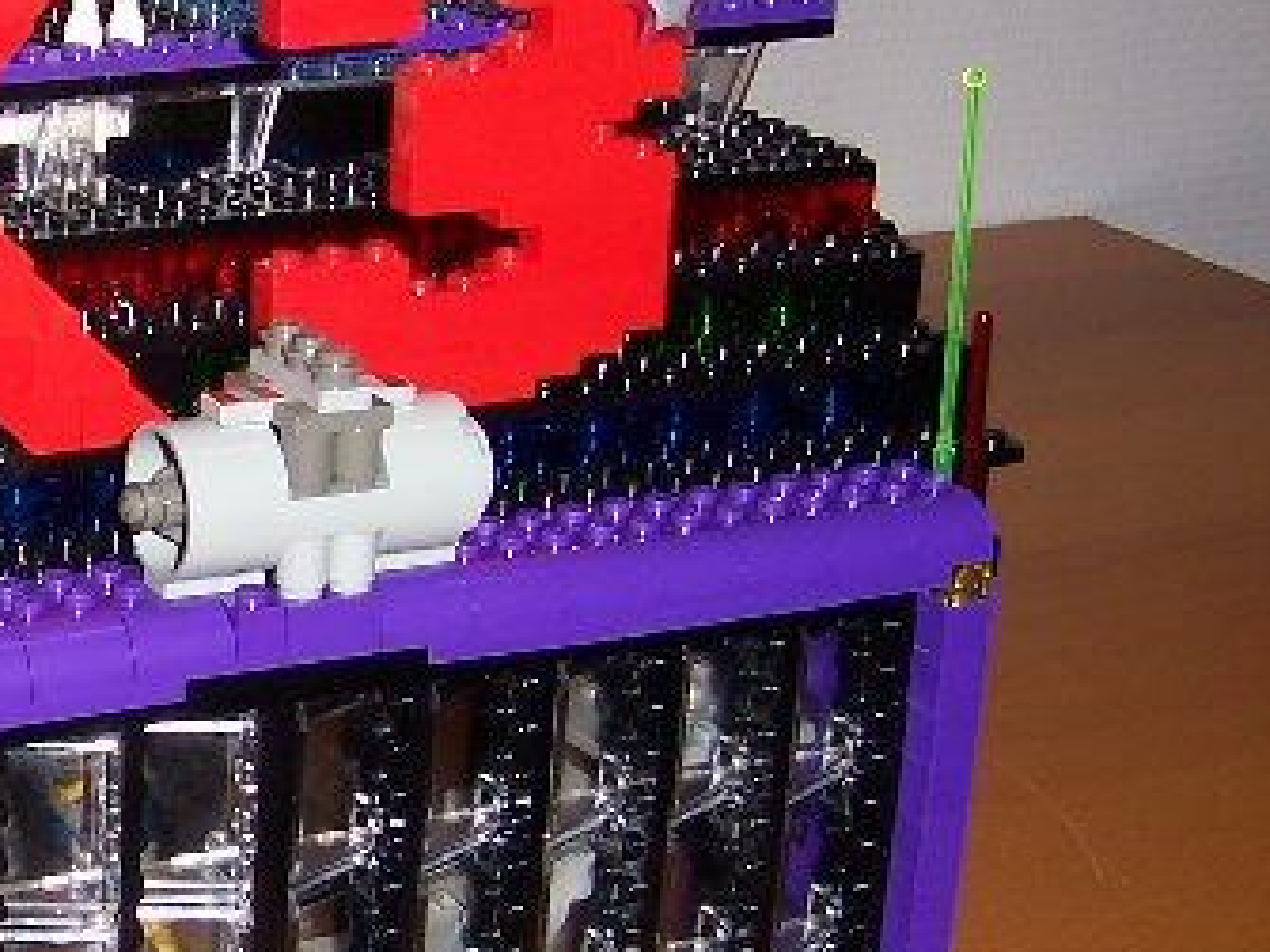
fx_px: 3154
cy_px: 569
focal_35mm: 86
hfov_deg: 21.5
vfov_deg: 17.1
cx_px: -152
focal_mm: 6
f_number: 3
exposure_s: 1/60
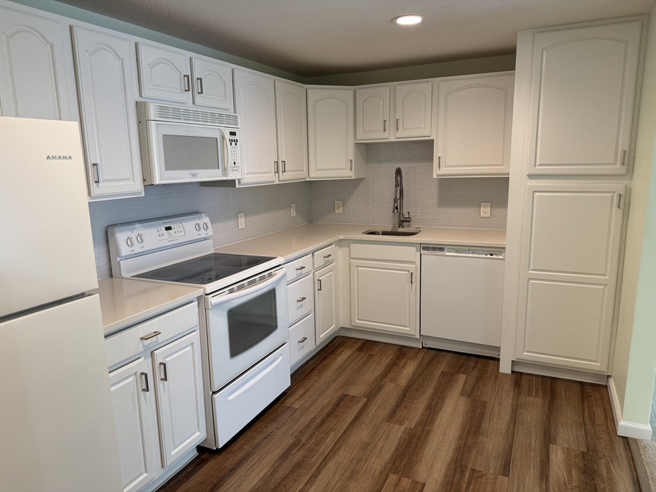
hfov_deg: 71.6
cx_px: 328
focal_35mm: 24
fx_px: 455
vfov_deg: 56.8
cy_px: 246
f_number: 1.78
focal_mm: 6.76
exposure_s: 1/60
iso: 125
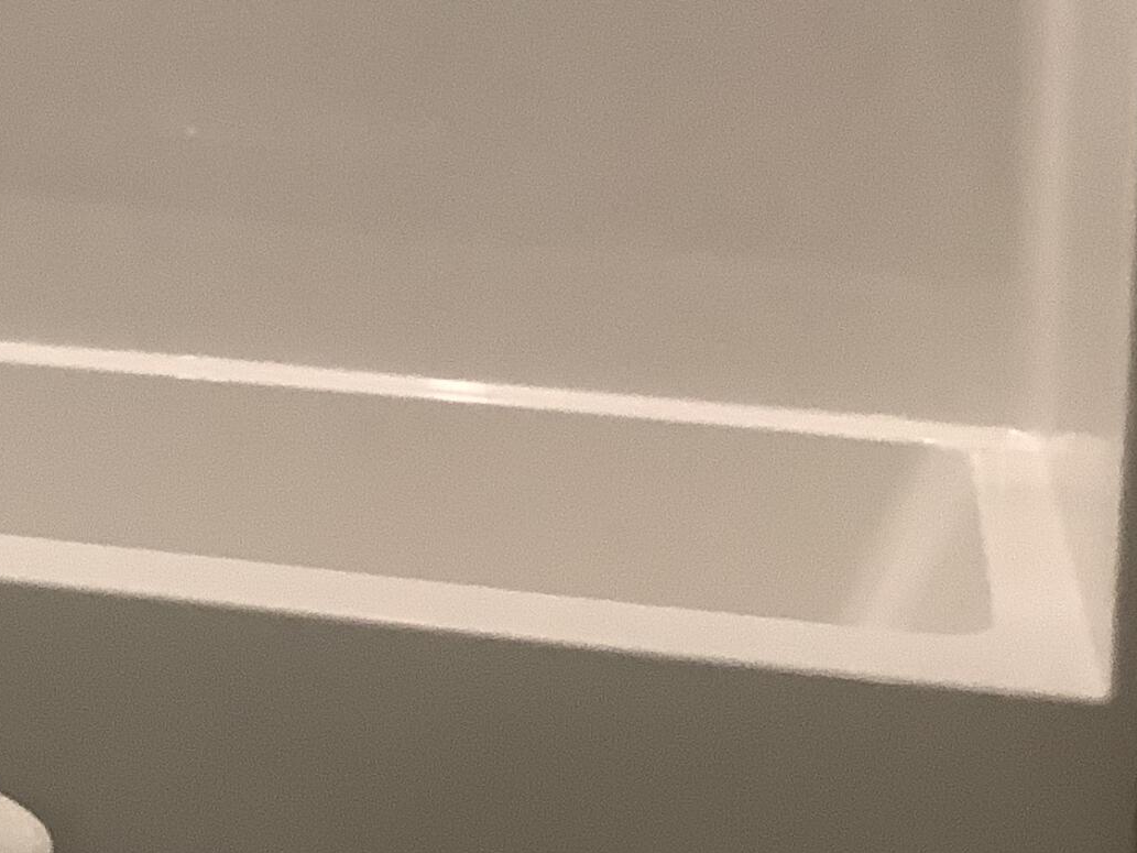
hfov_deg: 20.5
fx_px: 2956
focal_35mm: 90
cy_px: -100
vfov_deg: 15.9
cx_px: -197
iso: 160
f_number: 2.4
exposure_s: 1/60
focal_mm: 3.3
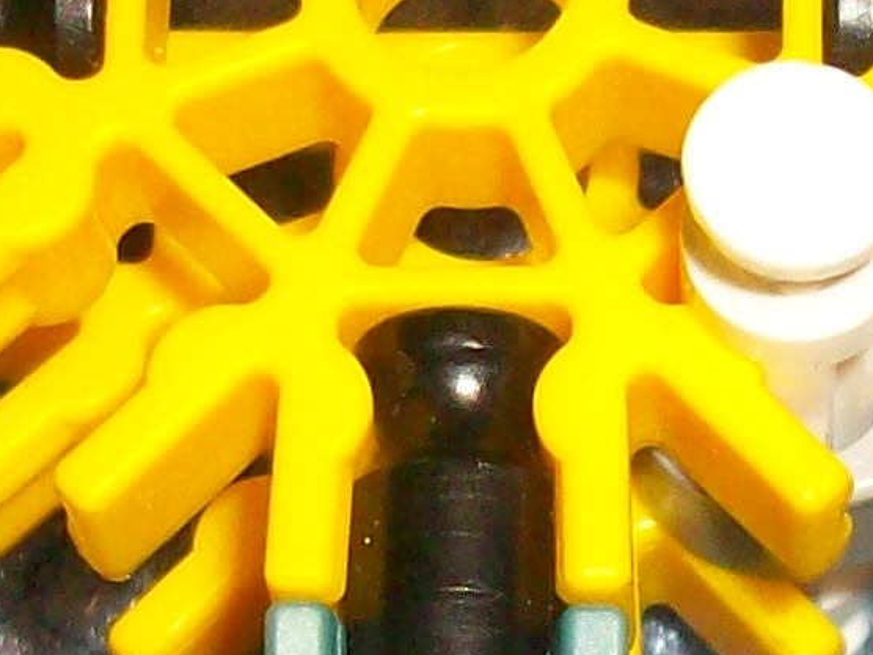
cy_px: 499
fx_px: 4741
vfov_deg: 7.9
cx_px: 820
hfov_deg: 10.5
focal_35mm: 188
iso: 160
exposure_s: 1/60
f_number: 2.8
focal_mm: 5.7
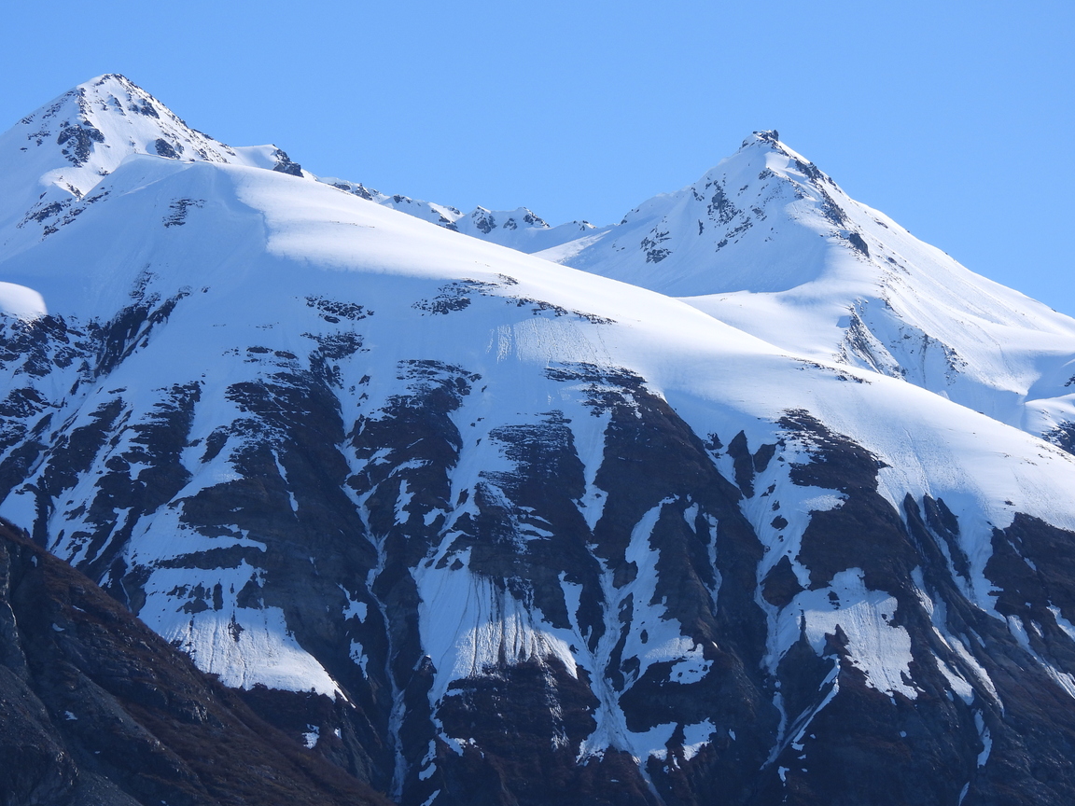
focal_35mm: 150
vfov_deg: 9.9
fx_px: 4658
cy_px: 441
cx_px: 545
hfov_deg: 13.2
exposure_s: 1/1250
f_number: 4
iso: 100
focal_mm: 24.1
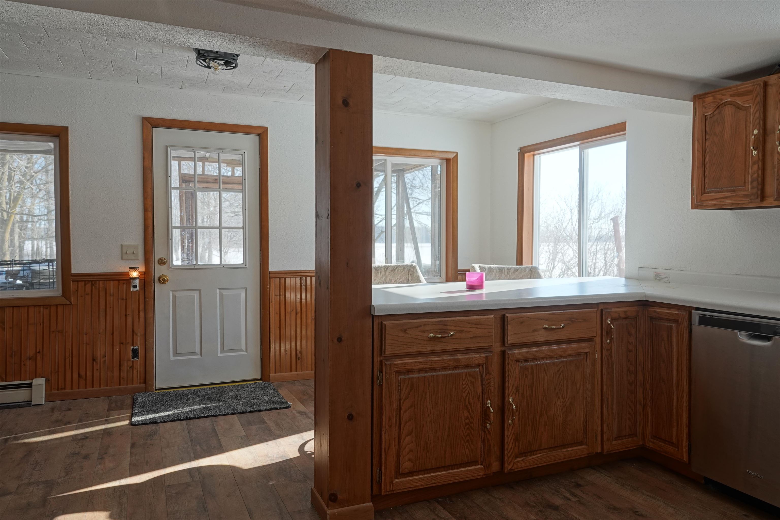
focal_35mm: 25
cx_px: 390
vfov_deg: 51.3
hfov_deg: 71.5
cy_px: 260
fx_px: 542
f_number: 2.5
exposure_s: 1/125
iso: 100
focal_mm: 9.02
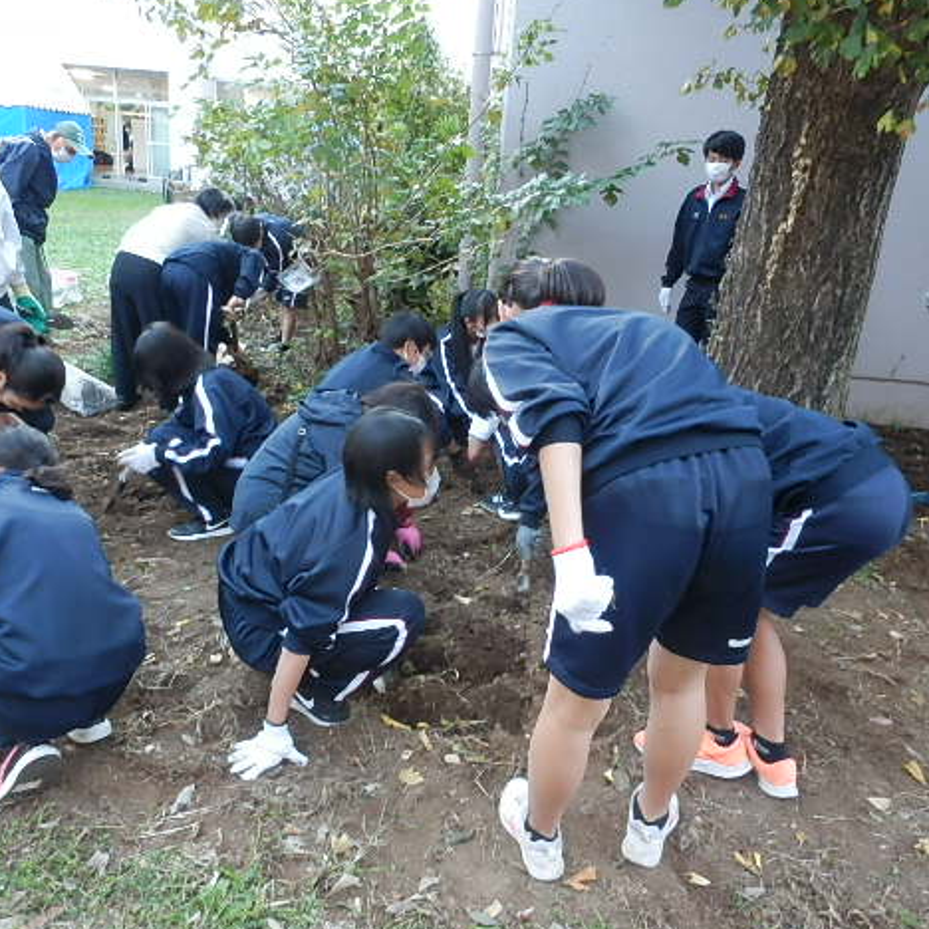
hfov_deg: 55.6
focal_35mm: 29
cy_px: 464
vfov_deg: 55.6
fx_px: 881
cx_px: 457
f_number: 3
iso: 200
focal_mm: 4.2
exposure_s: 1/13
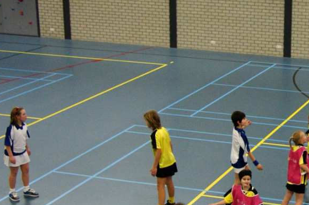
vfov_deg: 19.5
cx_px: 278
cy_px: 194
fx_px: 583
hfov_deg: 28.5
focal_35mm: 68
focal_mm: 22
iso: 800
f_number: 4
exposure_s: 1/160
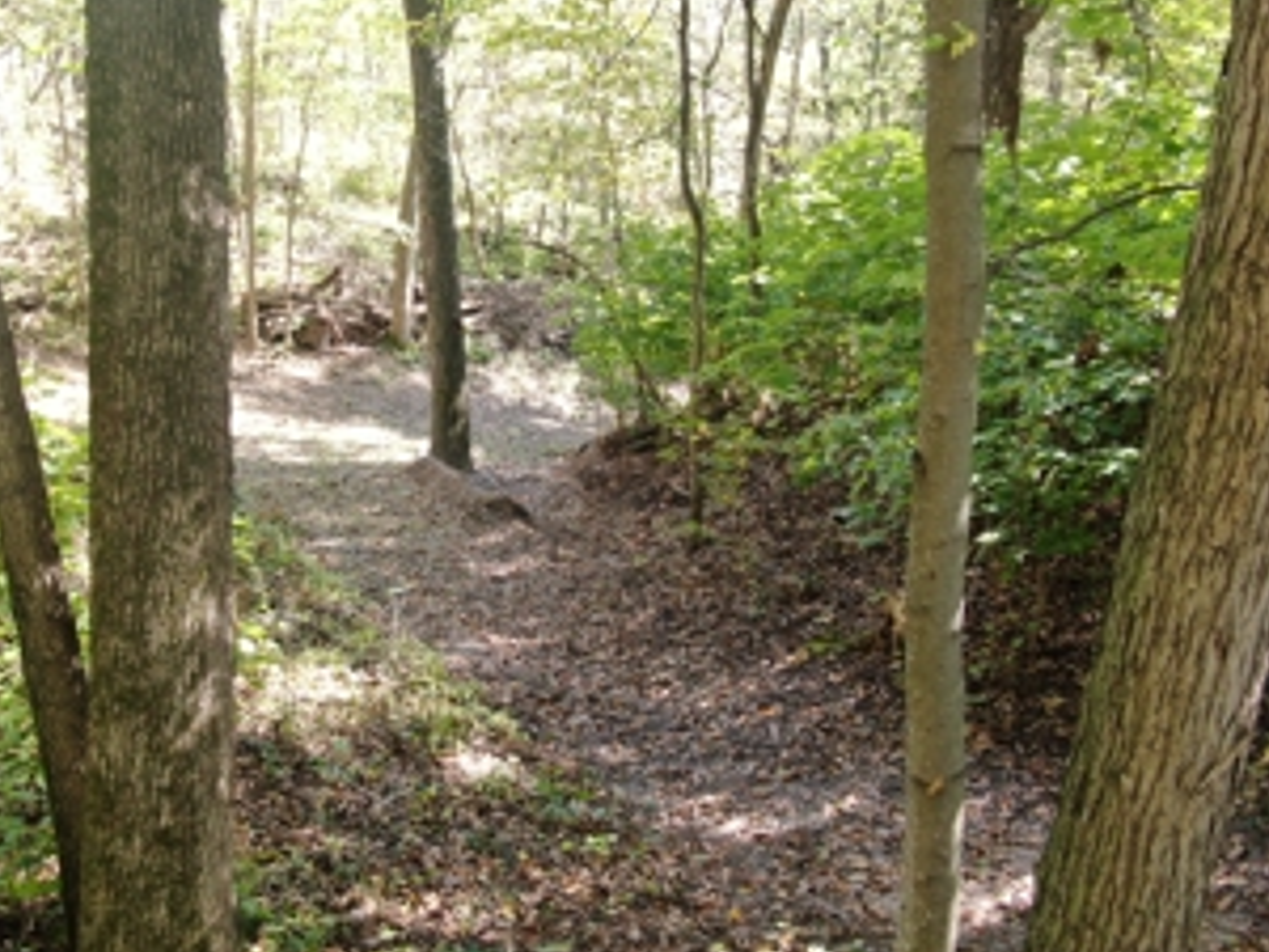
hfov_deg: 42.6
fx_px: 1613
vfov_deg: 32.9
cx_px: 470
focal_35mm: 44
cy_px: 461
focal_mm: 5.57
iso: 160
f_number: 3.2
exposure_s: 1/30
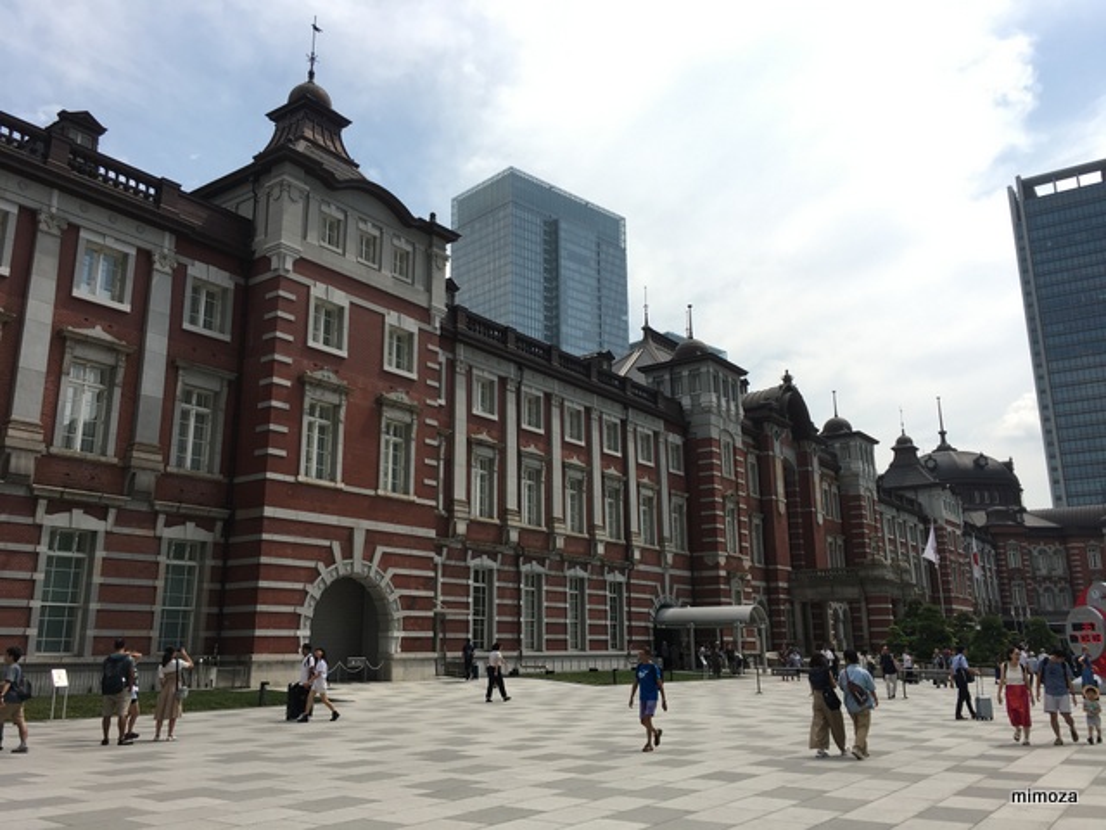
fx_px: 927
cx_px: 553
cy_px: 415
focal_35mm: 29
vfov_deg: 48.2
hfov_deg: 61.7
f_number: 2.2
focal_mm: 4.15
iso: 25
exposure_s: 1/1241
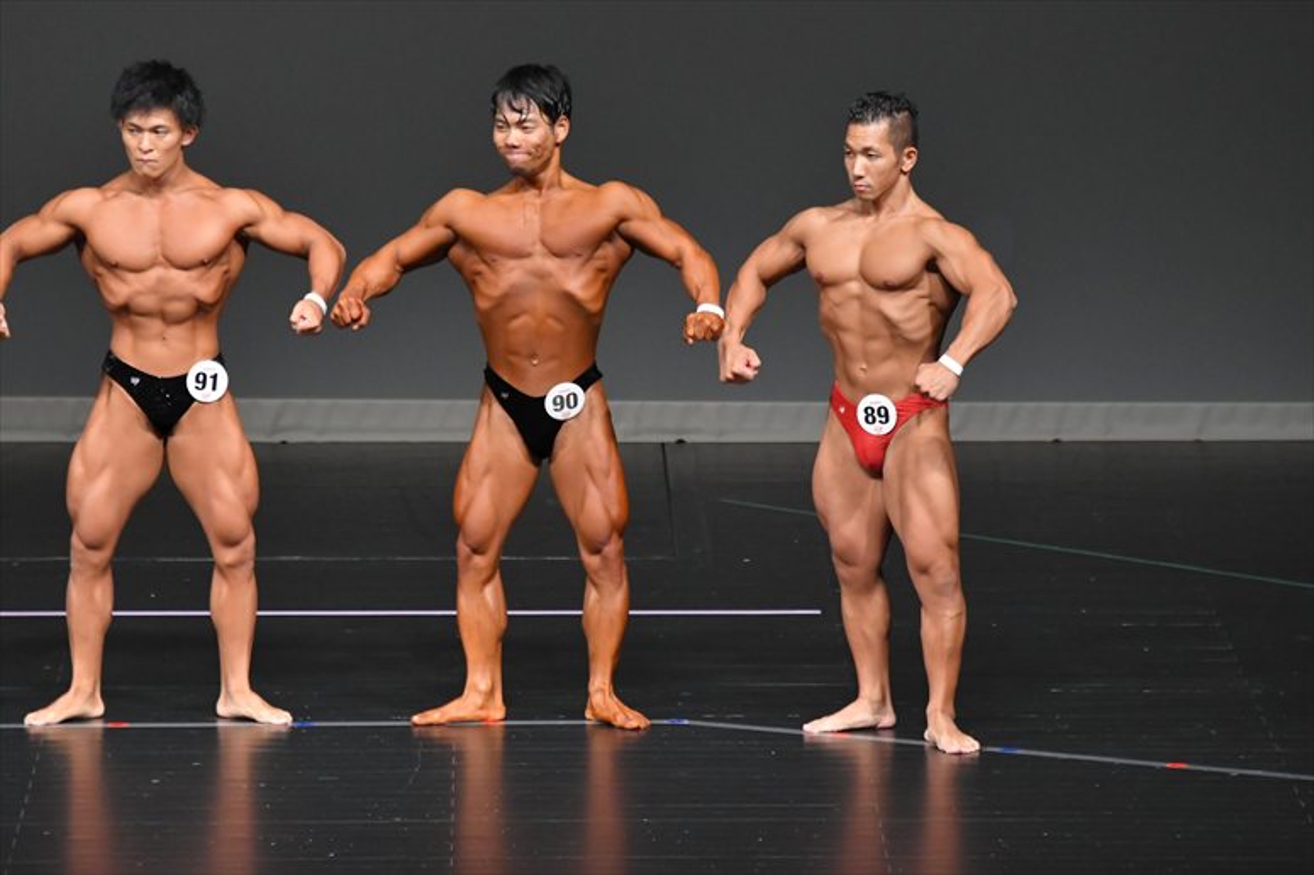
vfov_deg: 4.4
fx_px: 11492
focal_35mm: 315
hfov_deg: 6.5
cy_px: 438
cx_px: 657
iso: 4000
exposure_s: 1/400
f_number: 5.6
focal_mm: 210
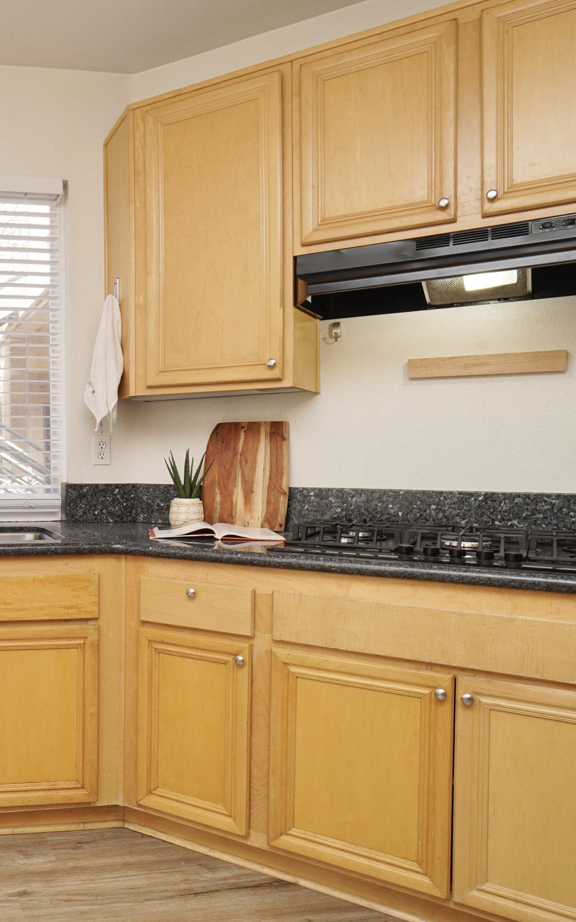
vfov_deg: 66.5
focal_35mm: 28
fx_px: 703
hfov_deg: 39.1
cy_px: 464
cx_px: -8
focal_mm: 12
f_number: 4
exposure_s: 1/60
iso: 100
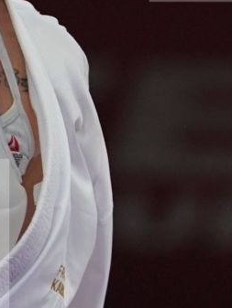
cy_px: 242
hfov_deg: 1.2
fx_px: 11449
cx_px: 235
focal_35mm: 1282
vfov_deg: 1.5
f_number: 2.8
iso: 1000
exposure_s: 1/1000
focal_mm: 167
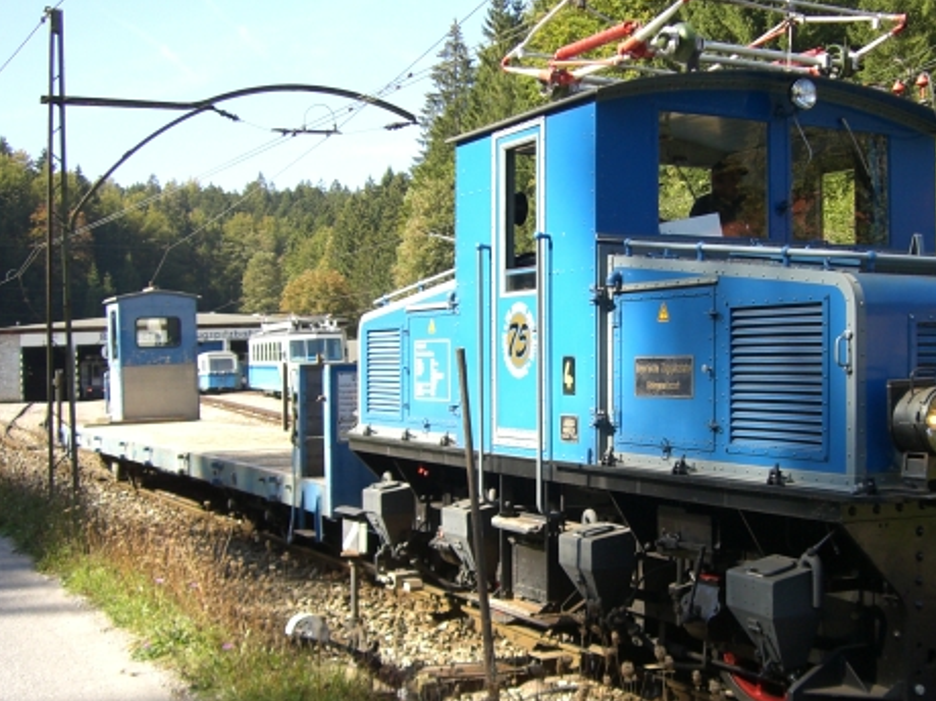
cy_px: 363
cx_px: 622
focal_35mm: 53
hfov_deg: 35.8
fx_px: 1433
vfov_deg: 27.5
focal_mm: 6.2
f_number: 2.7
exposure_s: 1/320
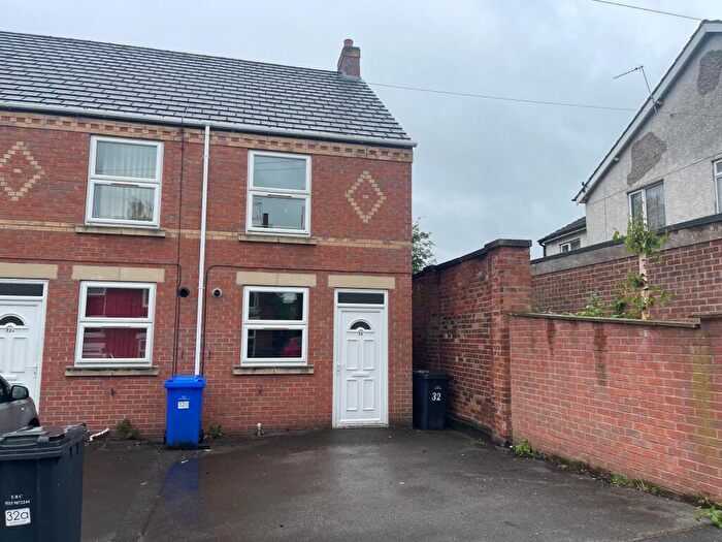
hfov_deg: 69.4
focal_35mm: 25
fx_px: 521
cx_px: 361
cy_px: 271
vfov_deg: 54.9
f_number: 1.6
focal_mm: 5.1
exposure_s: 1/969
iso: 32
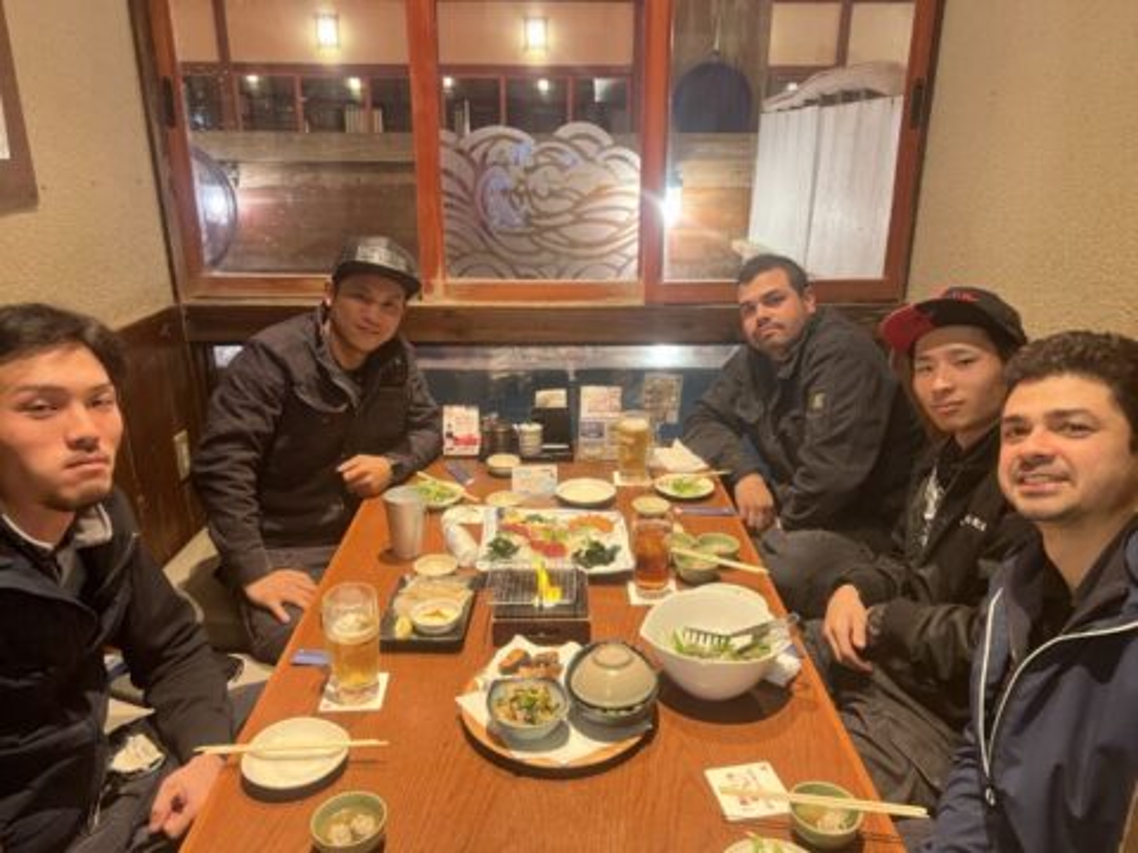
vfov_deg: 53.1
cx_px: 569
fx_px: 855
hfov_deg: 67.3
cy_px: 426
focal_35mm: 26
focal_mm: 5.7
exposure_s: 1/60
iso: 500
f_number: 1.5
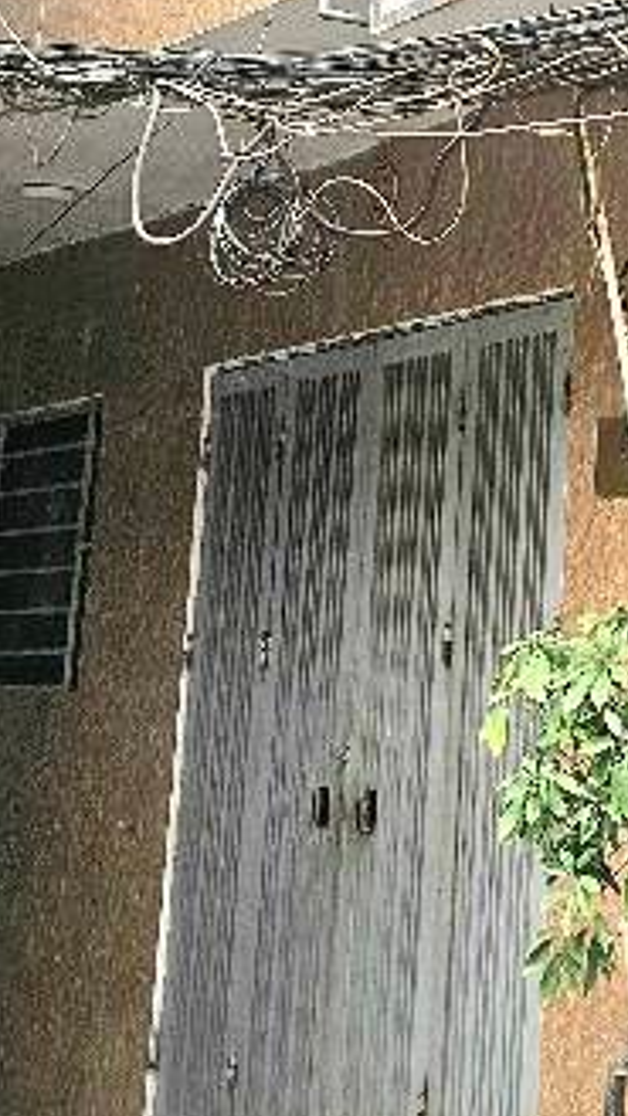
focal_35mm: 78
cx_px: 920
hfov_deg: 14.5
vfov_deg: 26.3
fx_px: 2310
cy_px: 112
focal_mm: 5.4
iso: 160
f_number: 1.8
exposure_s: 1/182
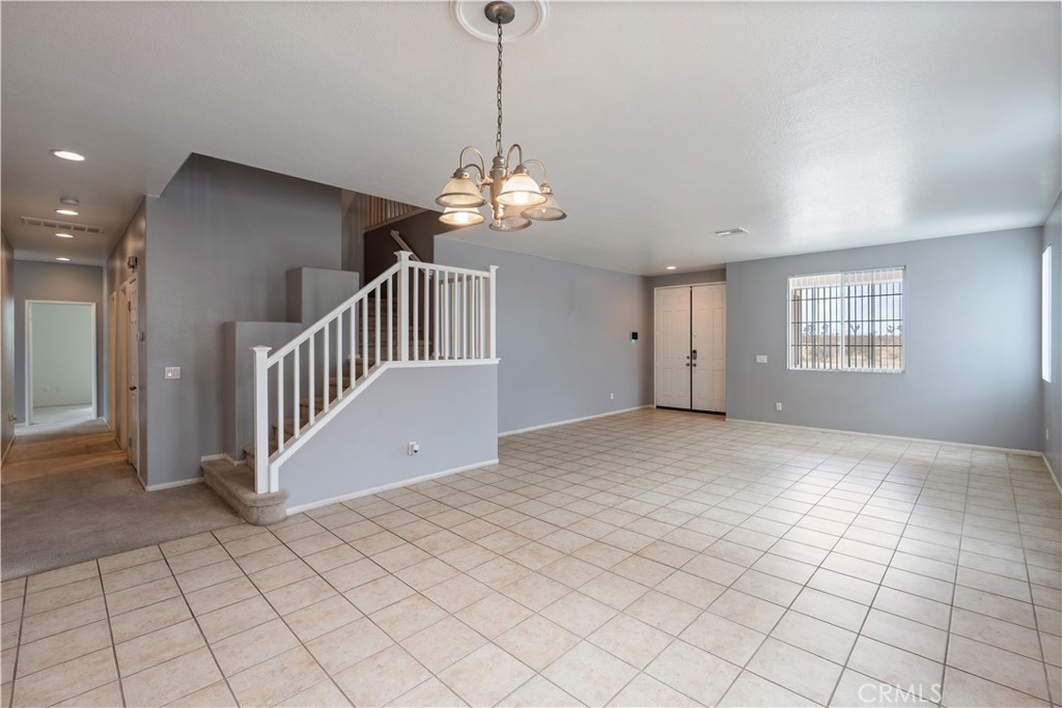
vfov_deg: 73.8
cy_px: 354
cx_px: 531
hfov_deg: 96.7
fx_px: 472
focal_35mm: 16
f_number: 7.1
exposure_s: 1/3
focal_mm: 16
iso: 250
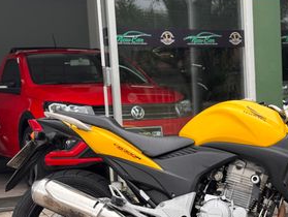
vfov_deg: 18.1
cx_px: 205
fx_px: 675
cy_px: 175
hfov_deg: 23.9
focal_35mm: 81
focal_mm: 6.76
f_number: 1.78
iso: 64
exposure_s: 1/939
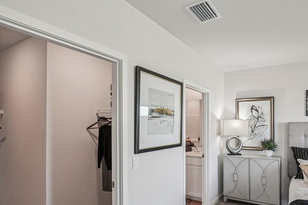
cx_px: 189
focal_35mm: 23
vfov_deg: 54.6
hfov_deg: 75.1
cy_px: 125
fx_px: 197
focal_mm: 16
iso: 400
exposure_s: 1/30
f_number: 8
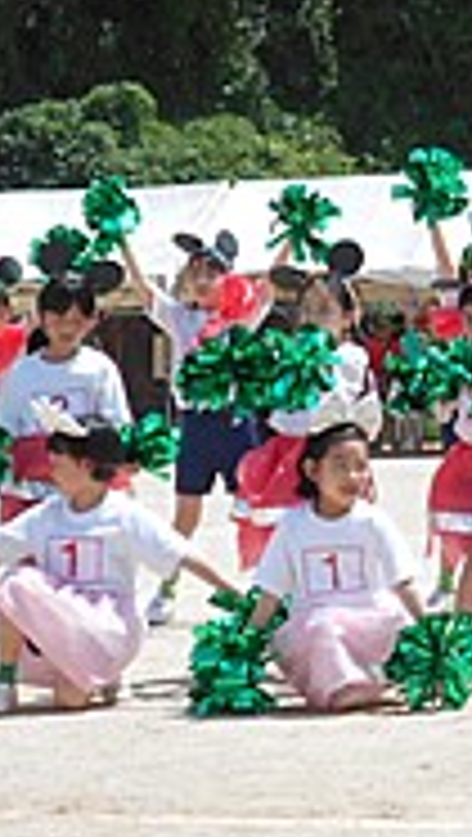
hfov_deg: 7.0
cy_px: 209
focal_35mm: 170
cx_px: 814
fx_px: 3772
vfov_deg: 12.6
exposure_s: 1/400
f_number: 4.9
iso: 80
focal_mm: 10
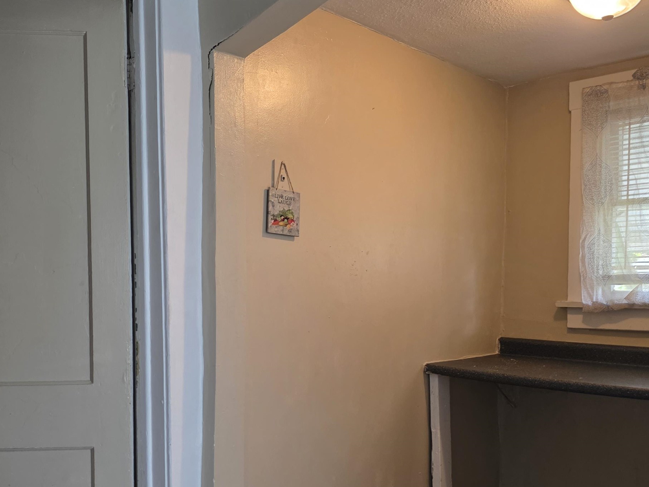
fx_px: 731
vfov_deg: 36.7
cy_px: 297
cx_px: 275
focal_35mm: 39
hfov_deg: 47.7
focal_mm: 6.3
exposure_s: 1/120
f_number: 1.7
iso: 320
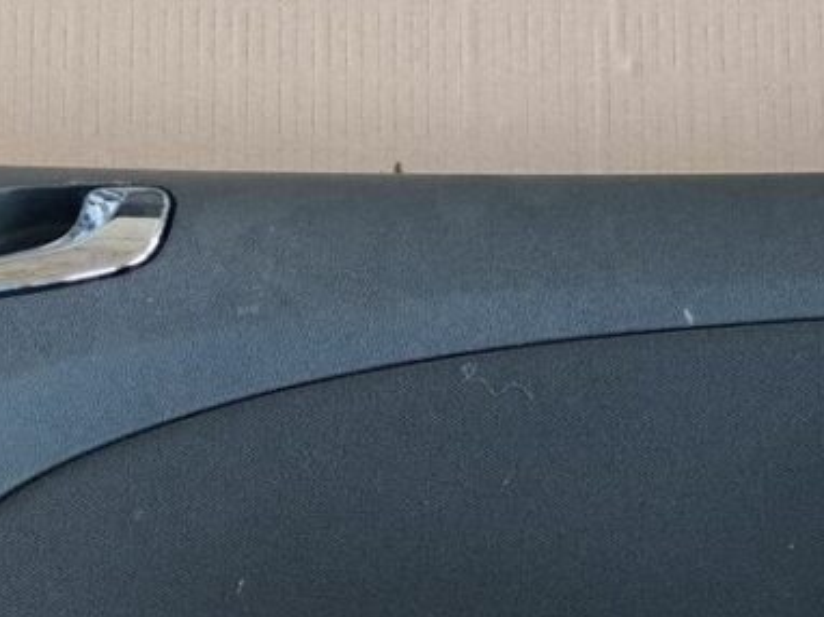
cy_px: 887
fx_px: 2093
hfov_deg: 22.3
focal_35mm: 88
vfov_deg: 15.6
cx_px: 371
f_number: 1.8
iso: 400
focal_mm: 5.23
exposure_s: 1/40
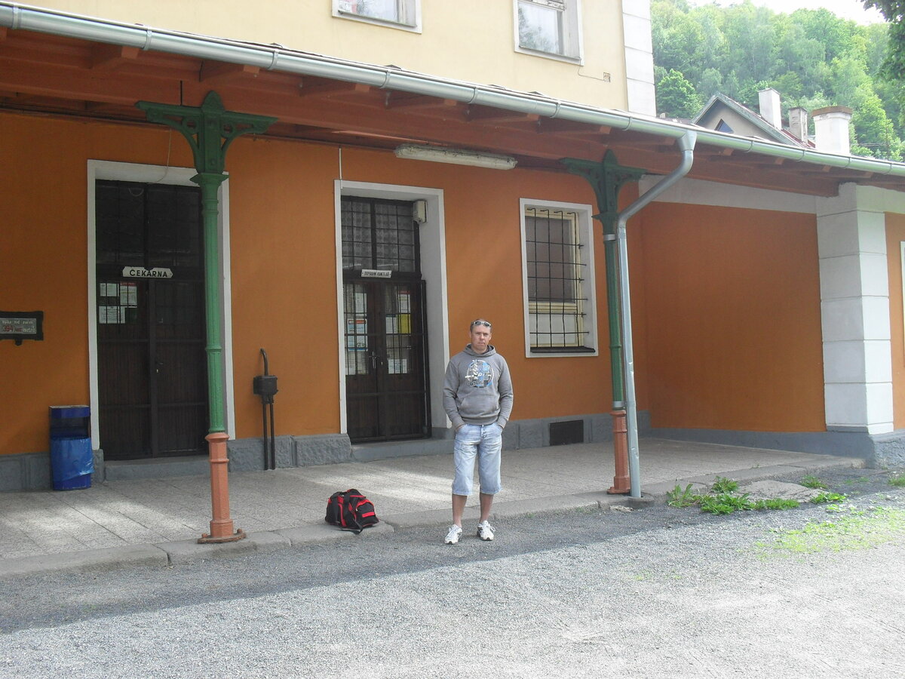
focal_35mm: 35
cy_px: 340
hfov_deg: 52.6
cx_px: 452
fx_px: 915
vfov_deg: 40.7
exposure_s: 1/250
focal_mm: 6.3
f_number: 3.2
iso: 100
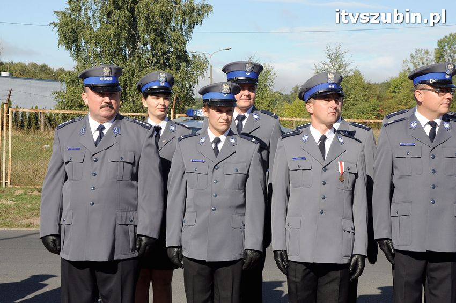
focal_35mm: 72
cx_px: 228
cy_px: 152
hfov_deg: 28.1
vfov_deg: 18.9
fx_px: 911
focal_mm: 48
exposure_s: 1/500
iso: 400
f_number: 11
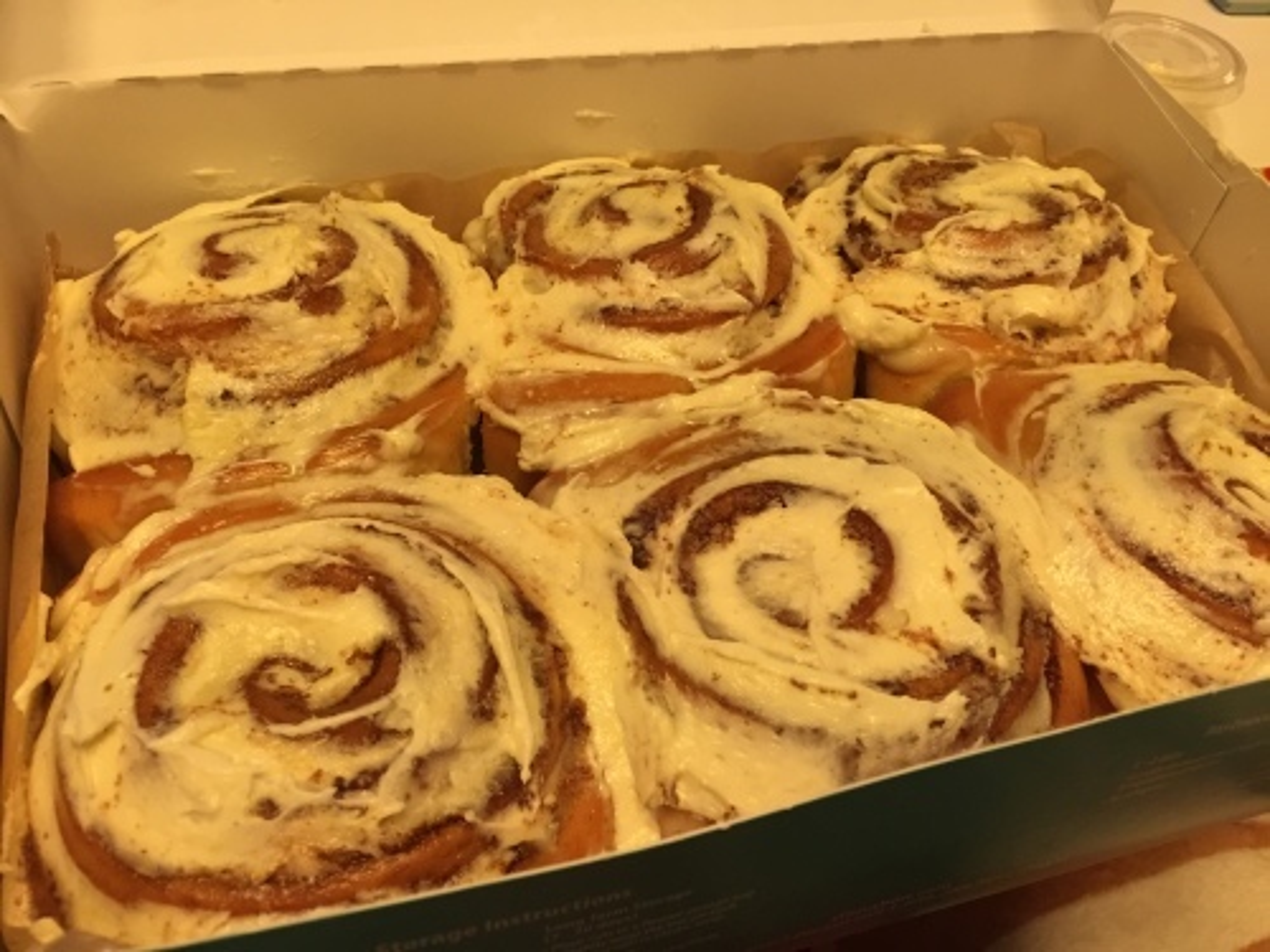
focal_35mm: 29
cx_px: 635
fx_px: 1064
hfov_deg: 61.7
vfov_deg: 48.2
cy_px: 476
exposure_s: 1/17
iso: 125
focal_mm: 4.15
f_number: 2.2
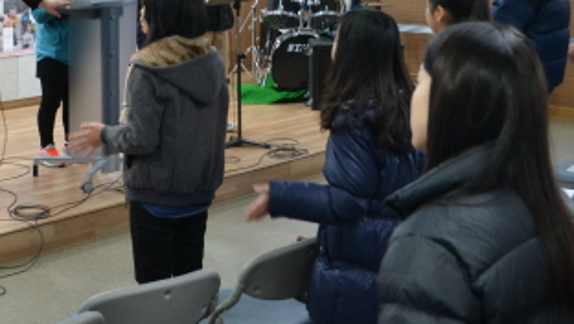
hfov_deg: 31.0
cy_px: -104
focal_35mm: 67
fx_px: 1020
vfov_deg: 16.9
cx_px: 164
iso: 400
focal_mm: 18
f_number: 3.5
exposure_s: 1/15
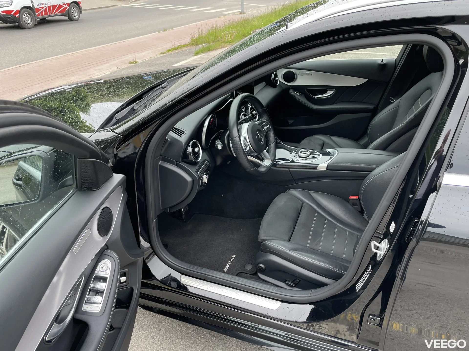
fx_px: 352
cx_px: 234
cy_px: 176
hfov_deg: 67.3
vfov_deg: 53.1
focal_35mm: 26
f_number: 1.6
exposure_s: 1/349
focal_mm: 4.2
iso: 32
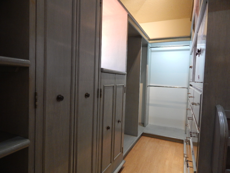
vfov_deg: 58.9
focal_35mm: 23
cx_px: 115
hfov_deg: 73.9
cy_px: 86
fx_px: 153
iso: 400
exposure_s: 1/25
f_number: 3
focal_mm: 4
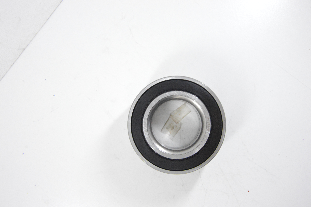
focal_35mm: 51
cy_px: 104
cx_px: 156
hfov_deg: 38.9
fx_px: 440
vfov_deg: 26.4
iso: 3200
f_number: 7.1
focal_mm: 34
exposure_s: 1/100
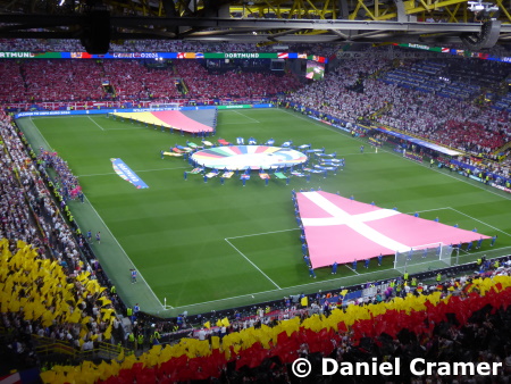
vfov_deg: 31.5
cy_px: 192
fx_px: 679
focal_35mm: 46
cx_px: 256
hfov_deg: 41.2
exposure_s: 1/60
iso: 200
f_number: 3.9
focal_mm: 7.8
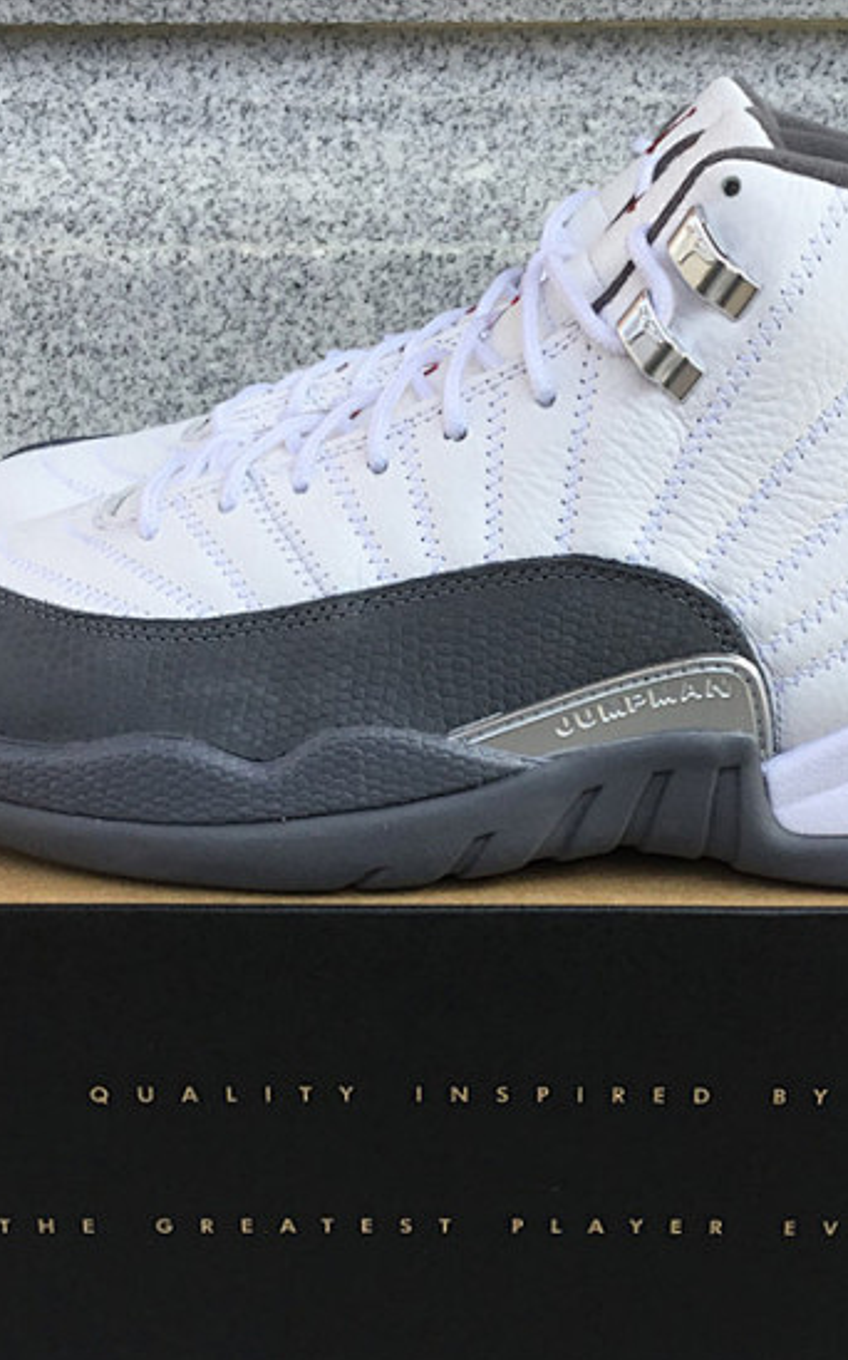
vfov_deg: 41.8
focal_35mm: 48
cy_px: 668
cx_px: 484
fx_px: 1777
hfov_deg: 26.8
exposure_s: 1/289
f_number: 2.4
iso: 25
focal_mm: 3.3
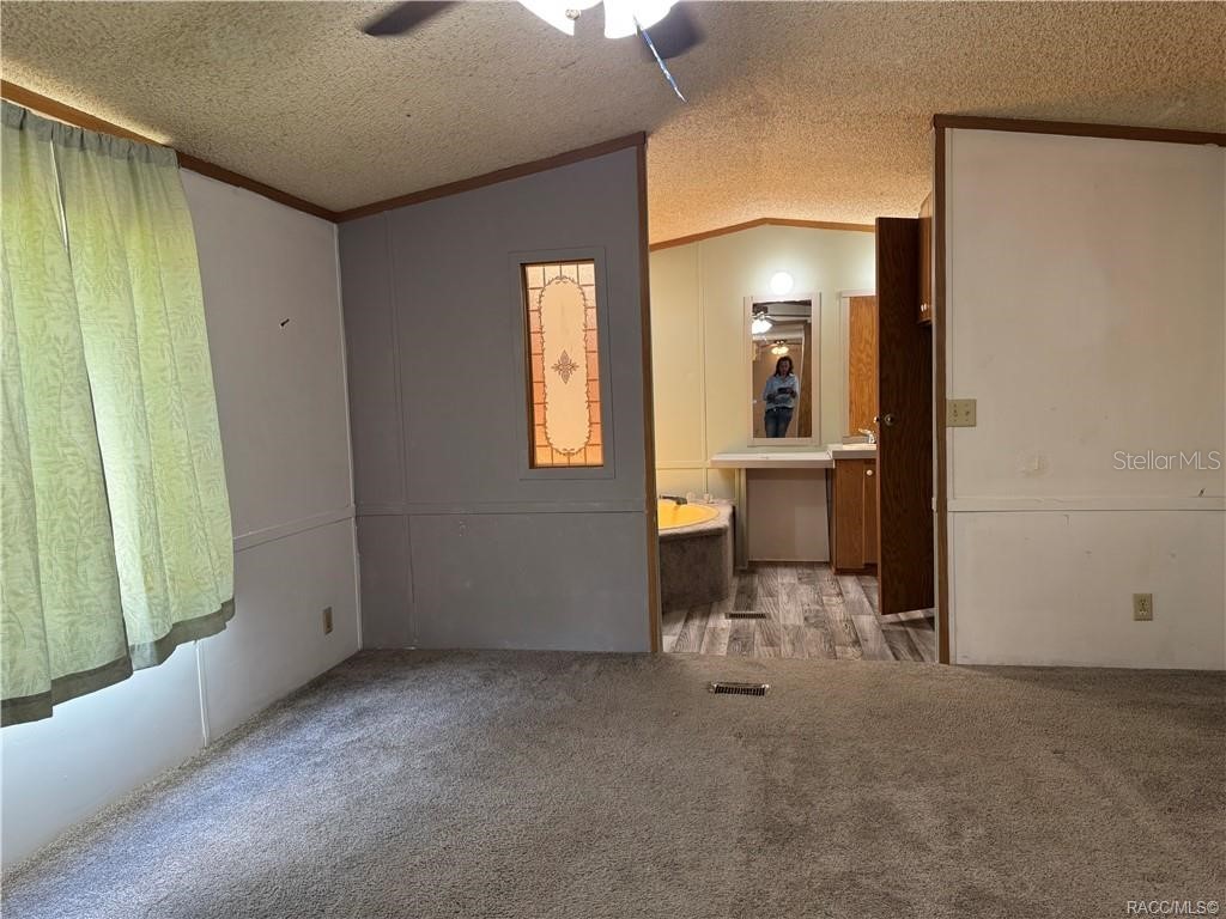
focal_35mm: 24
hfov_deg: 71.6
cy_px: 460
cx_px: 613
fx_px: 850
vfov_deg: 56.8
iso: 160
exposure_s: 1/120
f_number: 1.78
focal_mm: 6.76
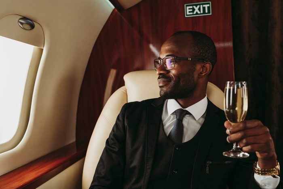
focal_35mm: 36
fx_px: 283
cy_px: 94
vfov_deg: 36.9
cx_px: 142
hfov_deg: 53.1
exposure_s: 1/160
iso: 400
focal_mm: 36
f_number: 4
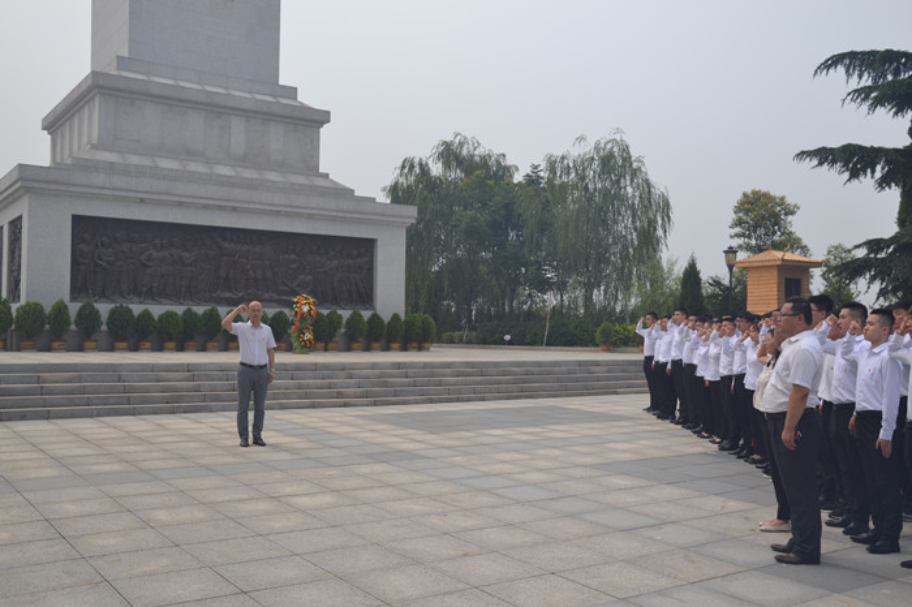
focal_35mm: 36
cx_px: 456
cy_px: 304
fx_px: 912
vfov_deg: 36.8
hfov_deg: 53.2
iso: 100
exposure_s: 1/250
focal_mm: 24
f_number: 8
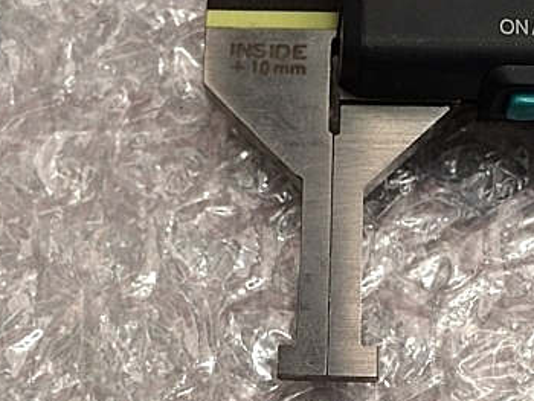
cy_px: 338
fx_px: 818
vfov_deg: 26.9
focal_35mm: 53
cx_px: 319
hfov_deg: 36.0
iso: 64
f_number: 2.2
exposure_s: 1/30
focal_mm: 4.15
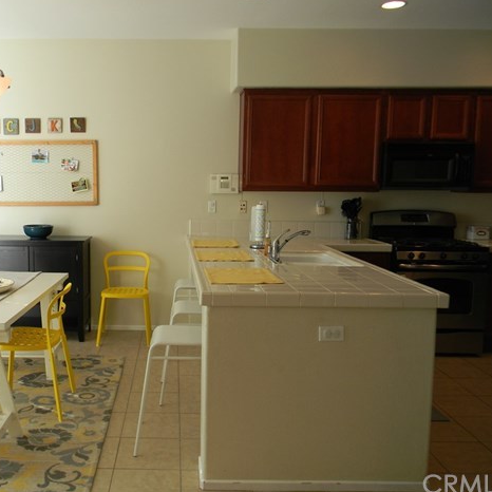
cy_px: 241
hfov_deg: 47.8
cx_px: 170
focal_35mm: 34
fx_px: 547
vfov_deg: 48.4
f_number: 3.5
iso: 80
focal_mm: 5
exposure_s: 1/37
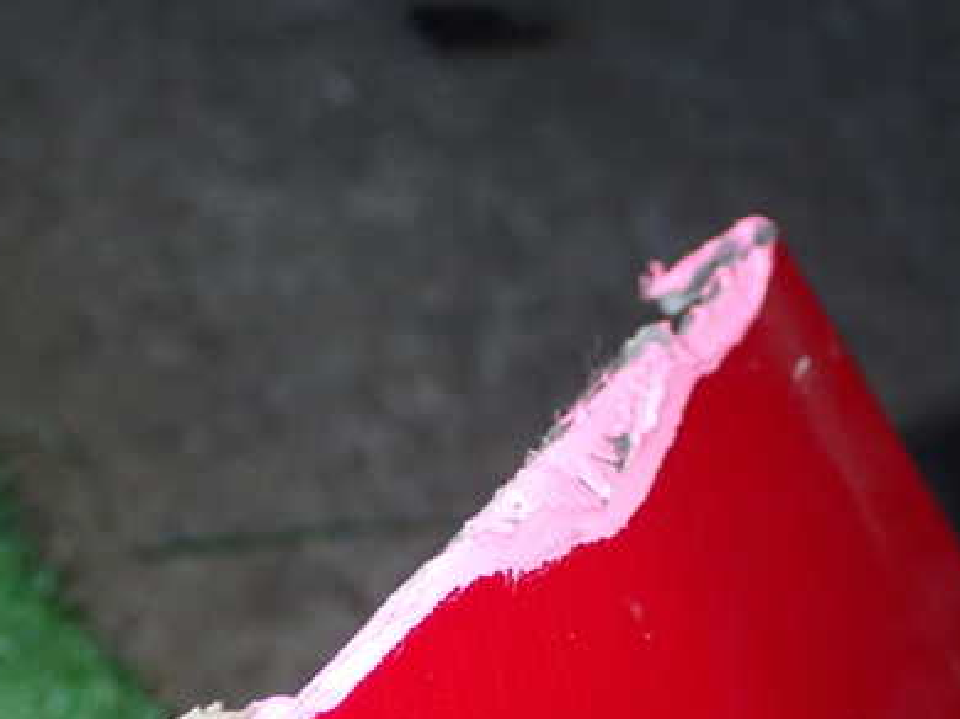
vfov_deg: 19.1
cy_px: 436
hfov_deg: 25.3
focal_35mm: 77
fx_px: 2134
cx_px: 542
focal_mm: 9.01
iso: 320
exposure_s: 1/50
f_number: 9
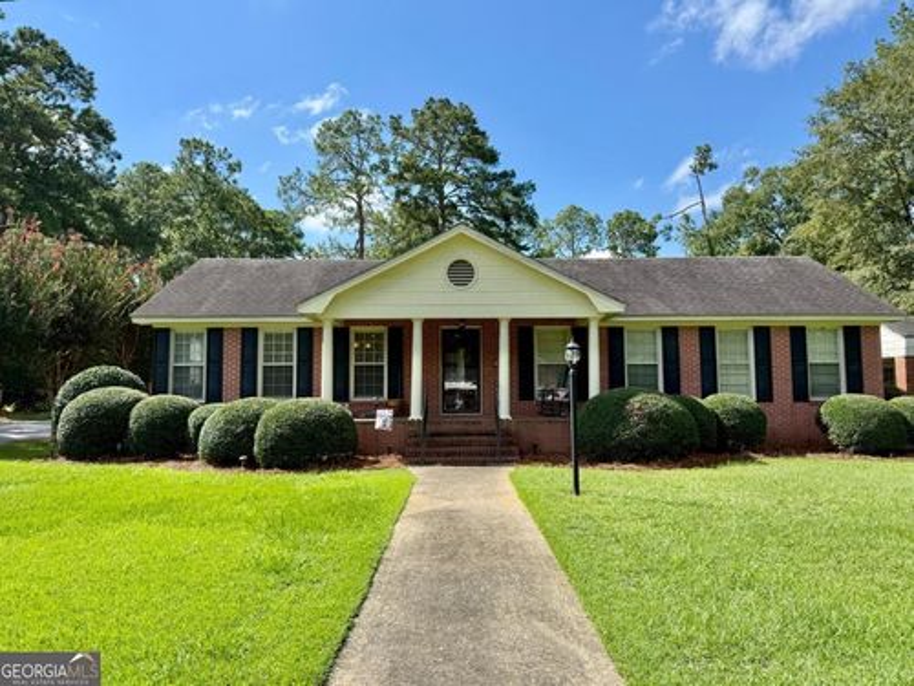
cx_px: 457
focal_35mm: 24
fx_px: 634
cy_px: 343
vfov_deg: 56.8
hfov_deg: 71.6
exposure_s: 1/2801
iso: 80
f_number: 1.78
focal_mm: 6.76
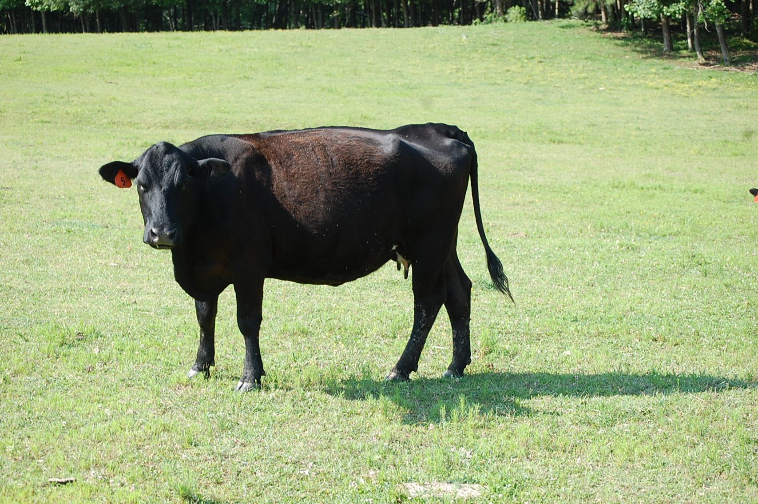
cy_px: 252
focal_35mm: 82
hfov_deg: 24.6
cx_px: 379
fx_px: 1736
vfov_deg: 16.5
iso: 200
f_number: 7.1
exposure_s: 1/200
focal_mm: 55
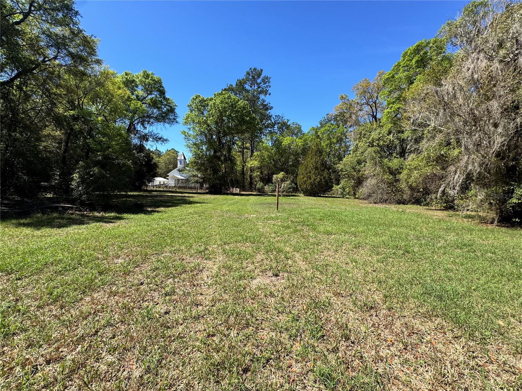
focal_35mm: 14
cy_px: 196
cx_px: 261
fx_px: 211
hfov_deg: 102.1
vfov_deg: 85.7
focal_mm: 2.22
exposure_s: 1/1078
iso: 40
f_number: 2.2
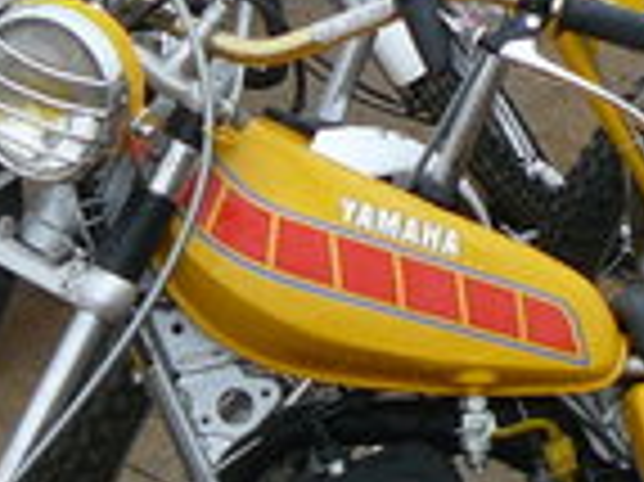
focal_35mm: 157
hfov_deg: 12.6
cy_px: -180
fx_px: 2918
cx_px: 491
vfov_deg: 9.2
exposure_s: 1/250
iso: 80
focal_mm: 5.2
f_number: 2.8
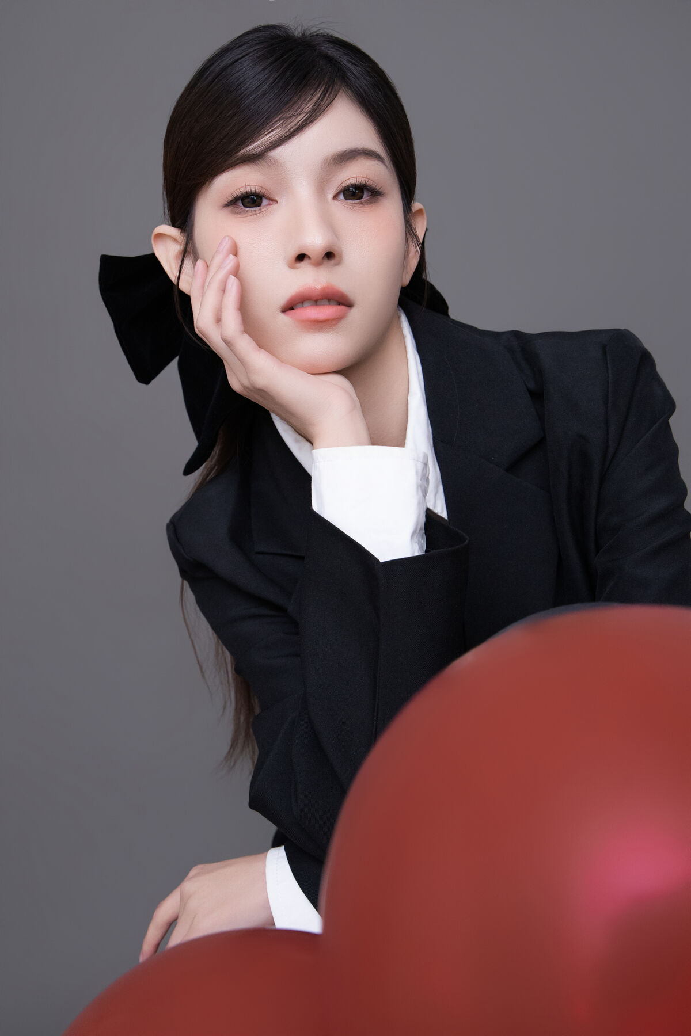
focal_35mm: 46
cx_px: 346
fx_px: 1324
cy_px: 518
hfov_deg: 29.2
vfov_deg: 42.7
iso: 3200
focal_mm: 47
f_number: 8
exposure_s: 1/30
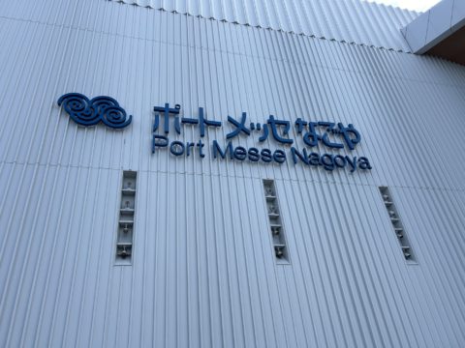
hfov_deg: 67.3
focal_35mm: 26
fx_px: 349
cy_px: 174
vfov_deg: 53.1
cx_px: 232
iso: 50
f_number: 1.5
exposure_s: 1/2045
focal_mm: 5.7
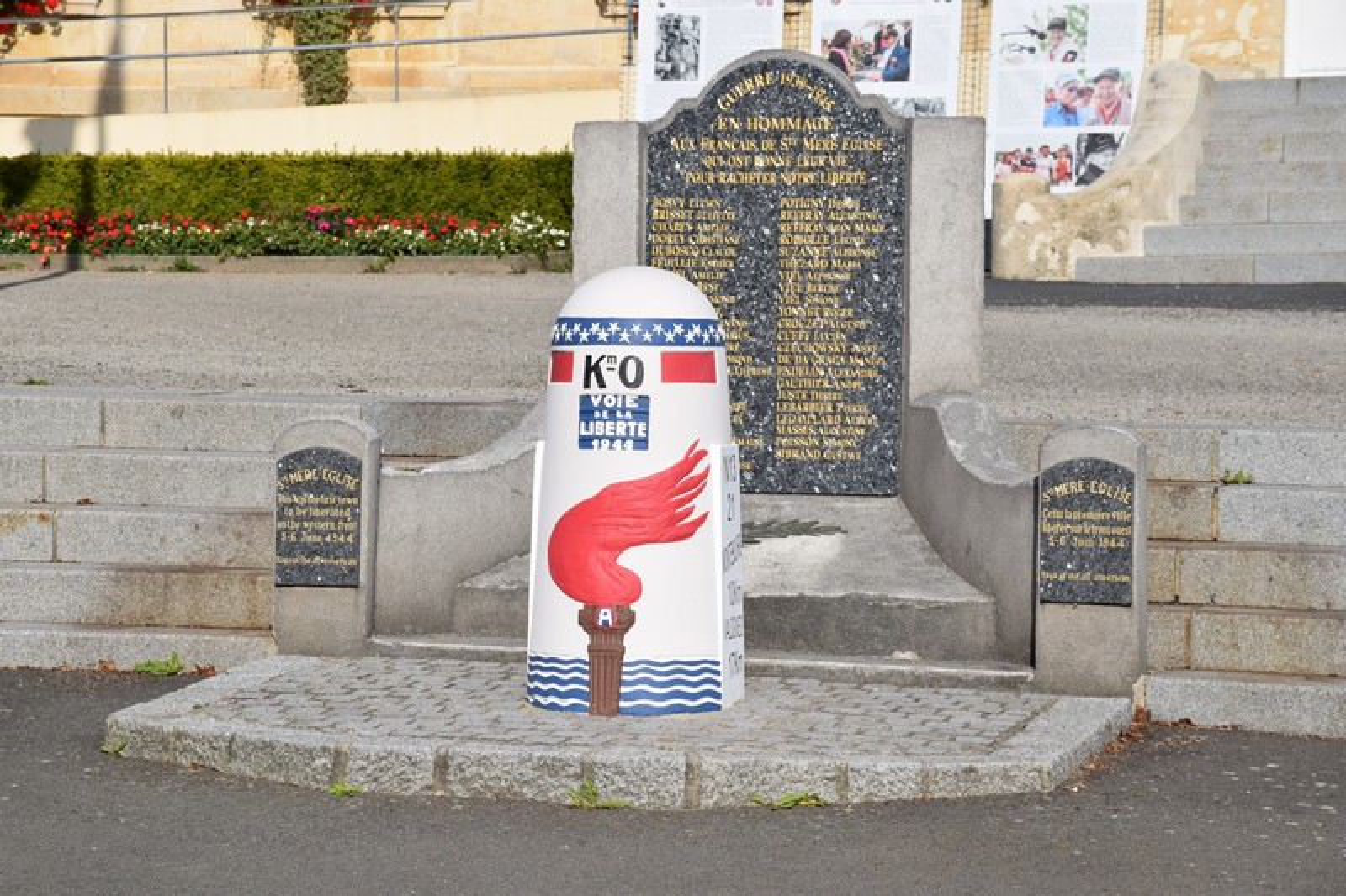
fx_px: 4485
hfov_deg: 17.1
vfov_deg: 11.4
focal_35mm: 120
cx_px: 673
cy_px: 448
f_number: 11
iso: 200
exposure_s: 1/500
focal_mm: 80
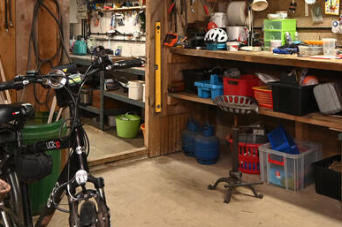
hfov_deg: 43.7
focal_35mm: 45
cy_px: 29
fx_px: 427
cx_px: 174
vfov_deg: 28.8
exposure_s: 1/60
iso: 640
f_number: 4
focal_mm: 17
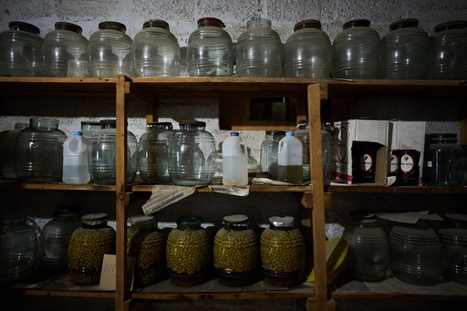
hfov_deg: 73.8
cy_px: 156
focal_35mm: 24
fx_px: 311
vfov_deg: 53.1
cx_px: 234
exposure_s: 1/80
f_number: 1.4
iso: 800
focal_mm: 24
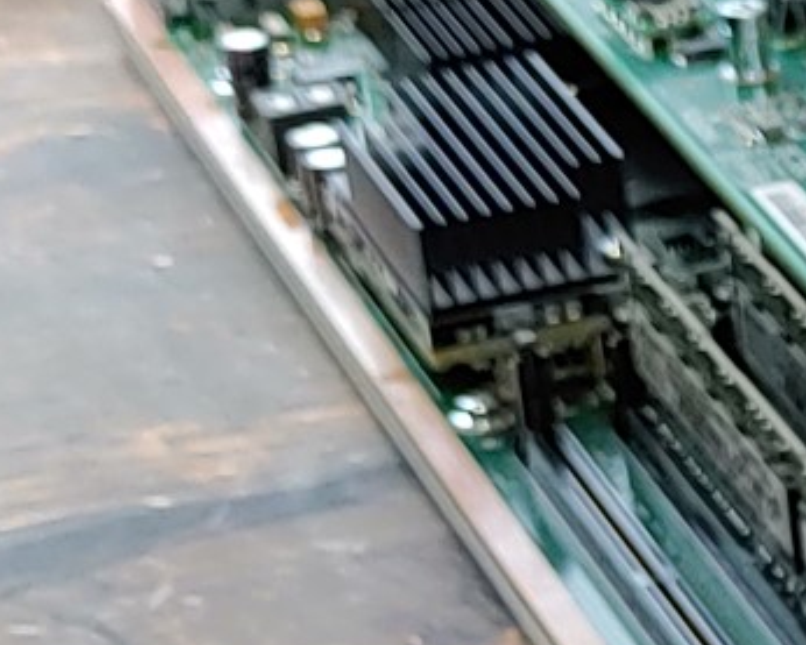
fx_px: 4748
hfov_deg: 9.1
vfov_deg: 7.7
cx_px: 1649
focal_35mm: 199
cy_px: 927
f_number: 1.8
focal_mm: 4.36
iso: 50
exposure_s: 1/60
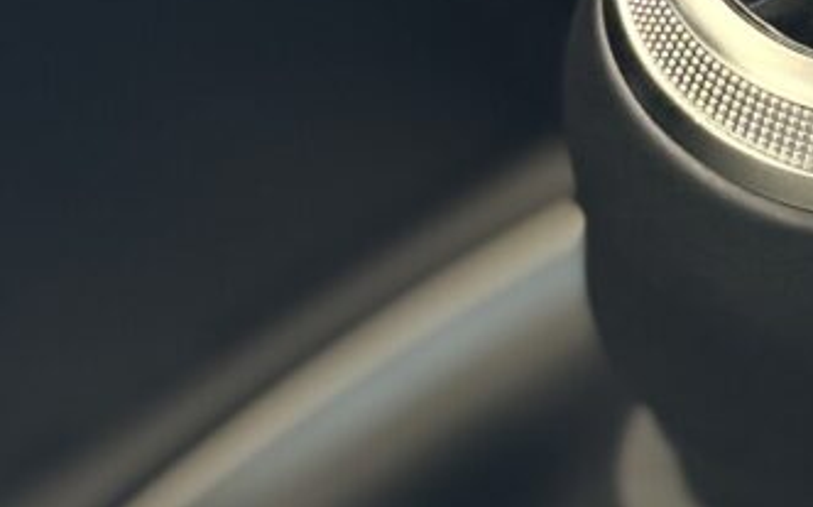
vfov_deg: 8.2
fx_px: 3476
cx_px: 921
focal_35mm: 157
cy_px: -193
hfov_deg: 13.1
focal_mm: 6.76
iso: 640
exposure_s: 1/20
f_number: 1.78
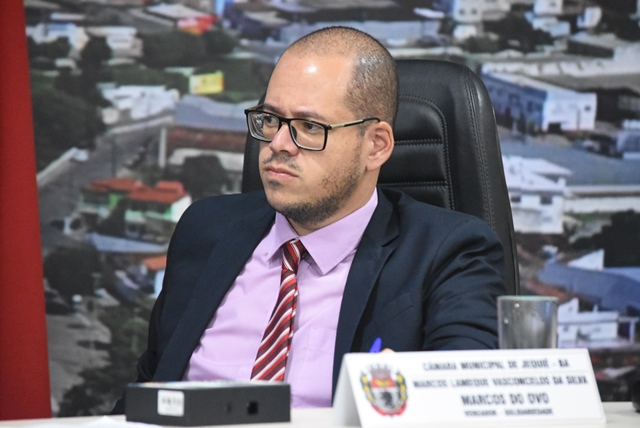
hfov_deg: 7.6
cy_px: 214
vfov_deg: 5.1
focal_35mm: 270
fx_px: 4804
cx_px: 320
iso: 8000
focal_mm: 180
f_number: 5
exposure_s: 1/100
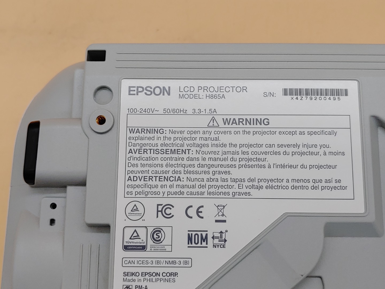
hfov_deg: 41.2
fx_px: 512
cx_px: 192
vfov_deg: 31.5
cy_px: 144
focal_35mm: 46
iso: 50
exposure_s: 1/141
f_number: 1.8
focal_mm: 4.36
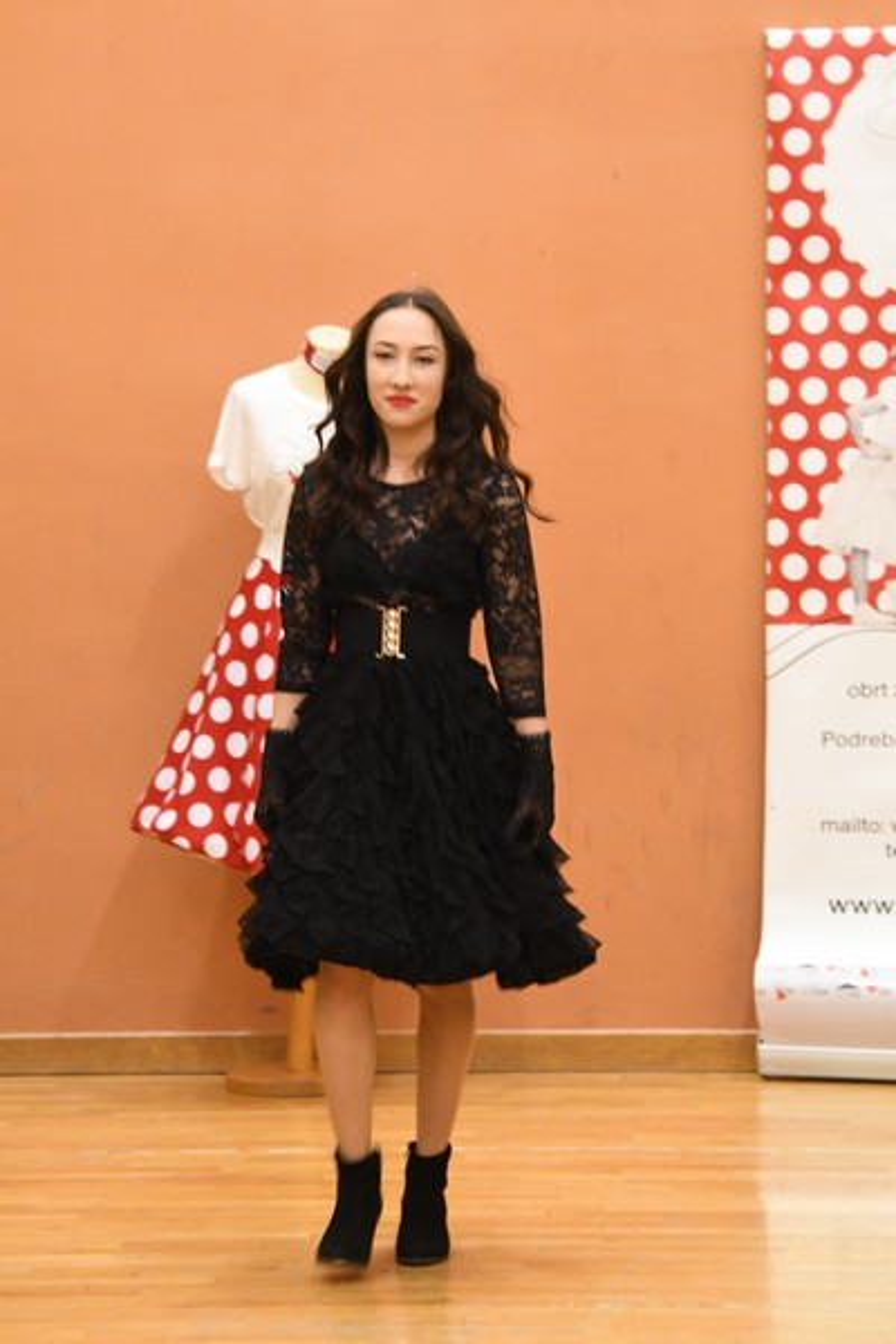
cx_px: 448
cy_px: 672
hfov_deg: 8.2
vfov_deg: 12.2
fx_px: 6272
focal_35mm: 168
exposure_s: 1/40
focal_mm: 112
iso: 5000
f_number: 5.3
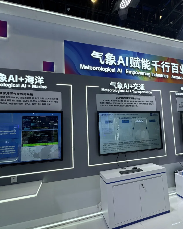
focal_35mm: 19
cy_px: 119
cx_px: 108
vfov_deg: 83.2
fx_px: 129
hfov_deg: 70.3
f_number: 2.2
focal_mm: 2.22
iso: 40
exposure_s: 1/125
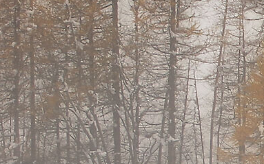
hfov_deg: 9.3
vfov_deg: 6.0
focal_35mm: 217
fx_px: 1561
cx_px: 461
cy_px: 131
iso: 400
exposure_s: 1/80
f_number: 6.3
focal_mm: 23
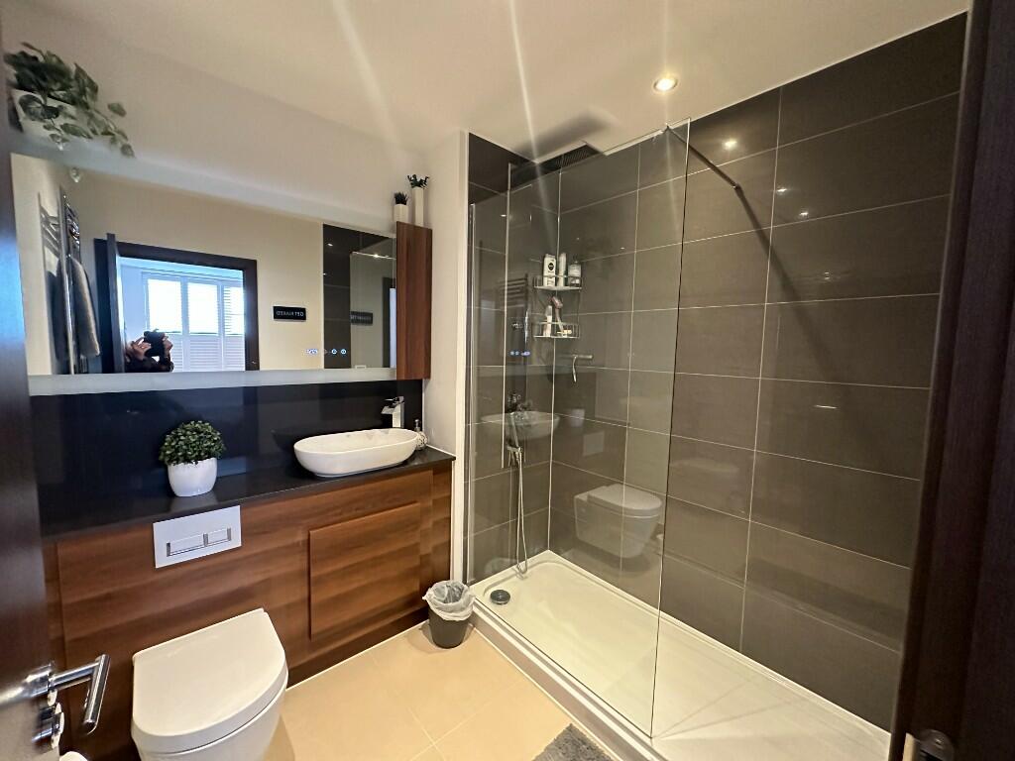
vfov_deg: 85.7
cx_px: 508
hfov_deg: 102.1
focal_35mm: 14
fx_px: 411
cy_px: 380
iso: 1000
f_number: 2.2
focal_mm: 2.22
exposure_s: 1/60
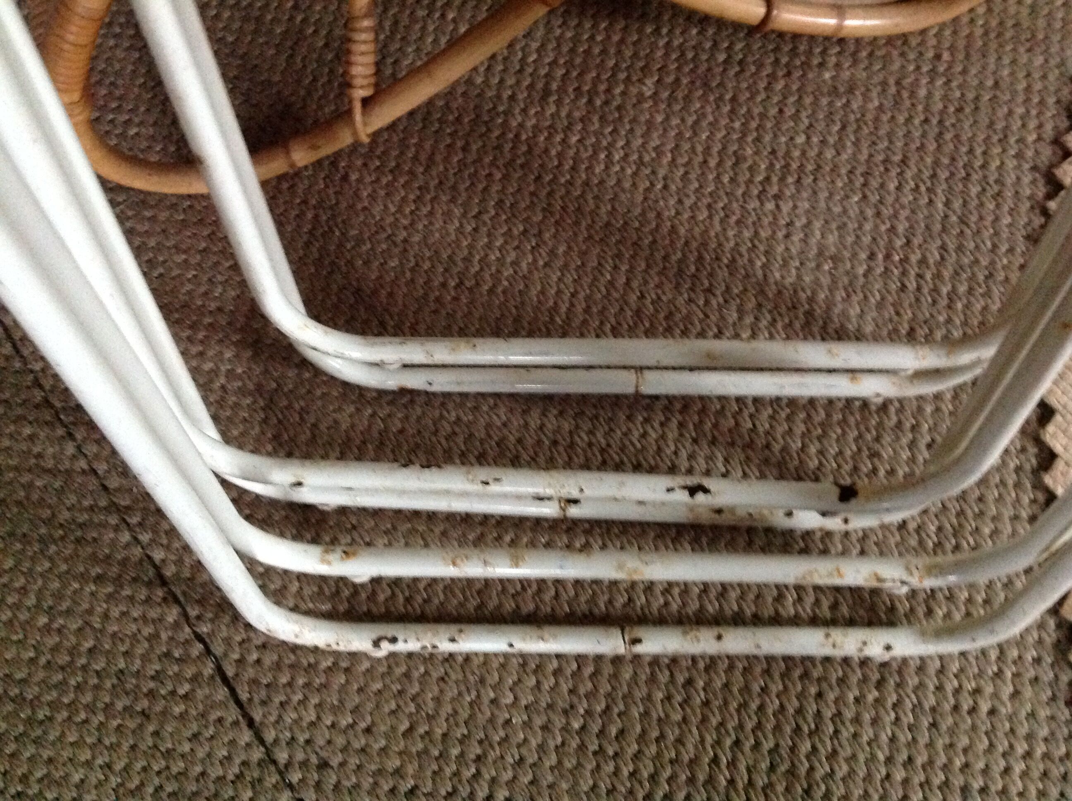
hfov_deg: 52.7
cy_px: 400
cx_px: 536
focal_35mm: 35
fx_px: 1082
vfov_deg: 40.6
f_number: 2.4
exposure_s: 1/15
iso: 640
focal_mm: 4.28
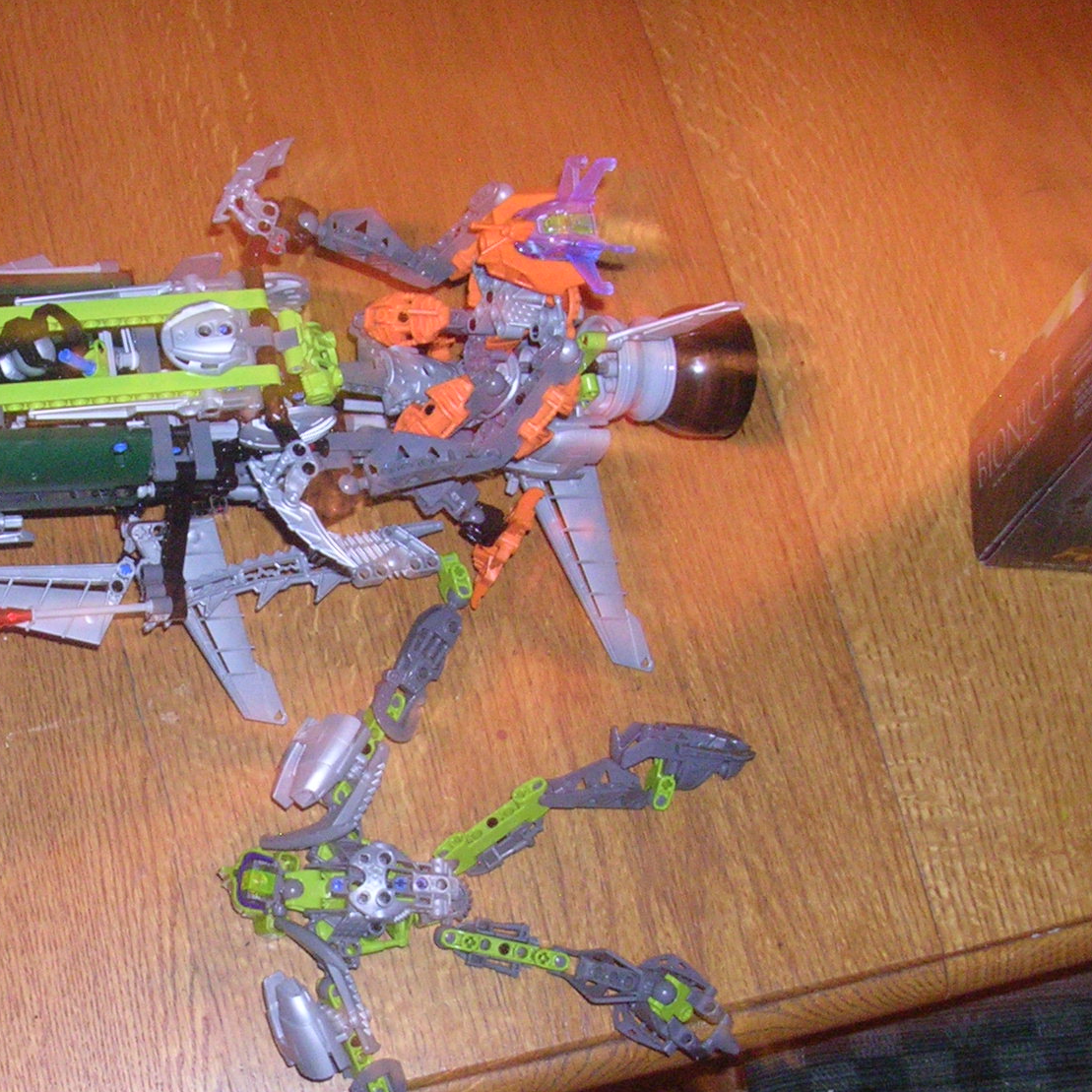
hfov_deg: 27.3
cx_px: 271
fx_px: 2213
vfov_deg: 27.6
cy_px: 675
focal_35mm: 62
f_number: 2.8
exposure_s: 1.5
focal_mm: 5.8
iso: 200
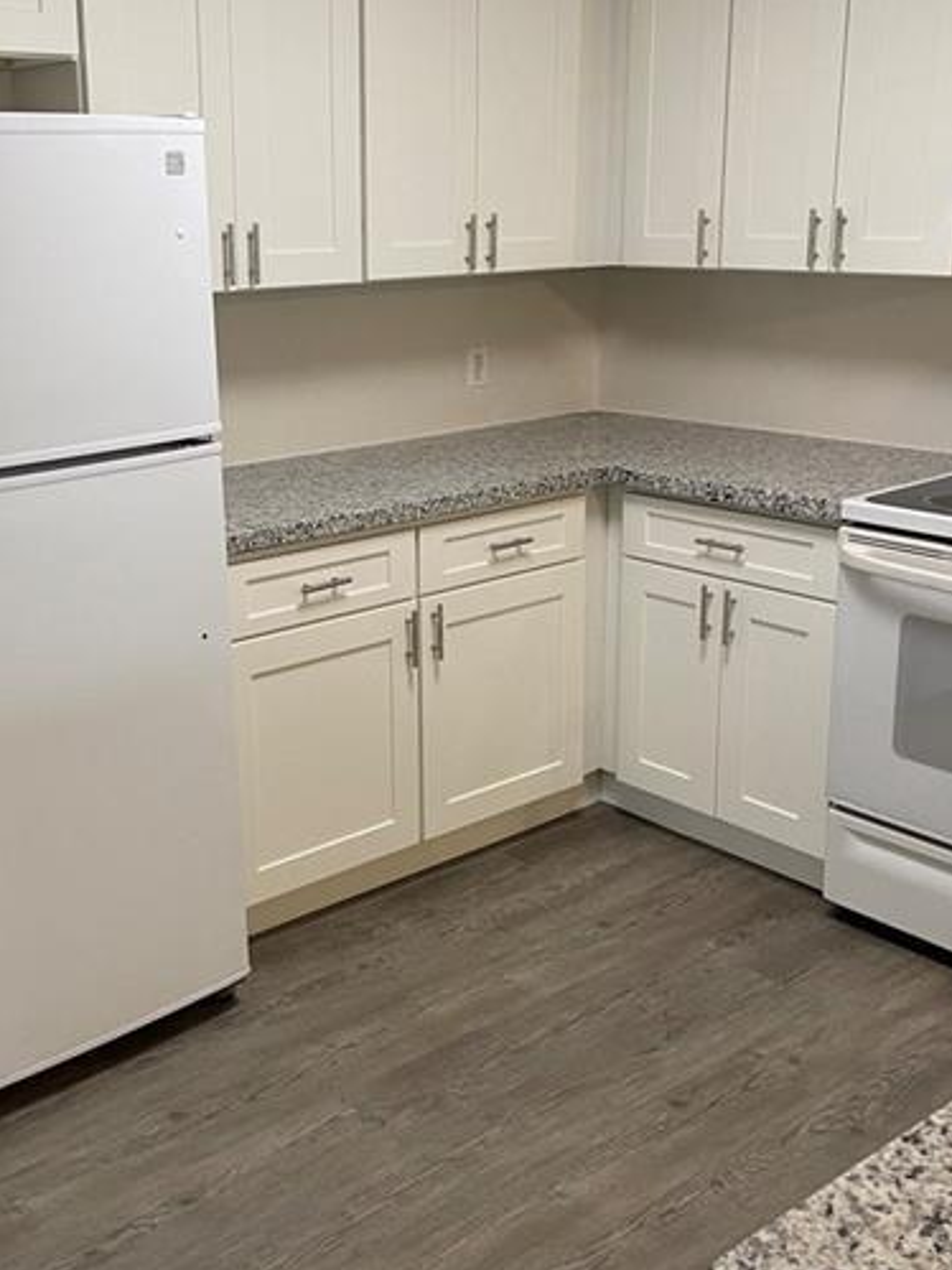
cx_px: 321
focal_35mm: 40
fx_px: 1467
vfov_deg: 46.7
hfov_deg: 35.6
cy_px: 562
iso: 125
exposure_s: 1/91
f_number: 1.6
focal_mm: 5.1
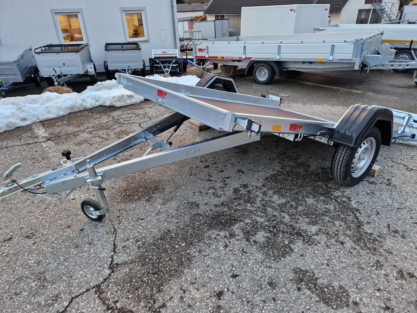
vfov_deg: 58.9
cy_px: 156
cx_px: 208
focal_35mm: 23
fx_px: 277
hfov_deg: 73.9
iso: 125
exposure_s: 1/180
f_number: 1.8
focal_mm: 5.4
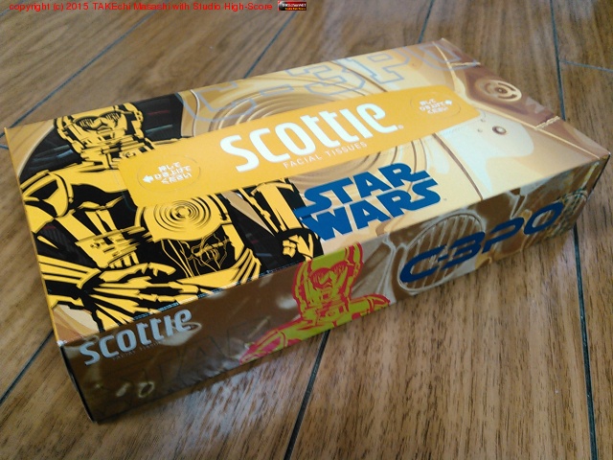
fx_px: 531
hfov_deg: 60.0
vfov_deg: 46.8
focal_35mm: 30
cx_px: 306
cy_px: 230
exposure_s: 1/15.1
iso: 320
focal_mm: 4
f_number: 2.4
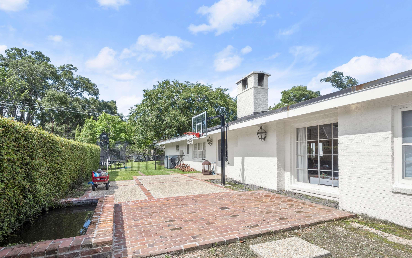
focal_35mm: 17
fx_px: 191
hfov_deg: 94.4
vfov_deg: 67.9
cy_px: 139
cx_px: 209
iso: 320
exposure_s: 1/400
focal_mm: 16
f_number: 10
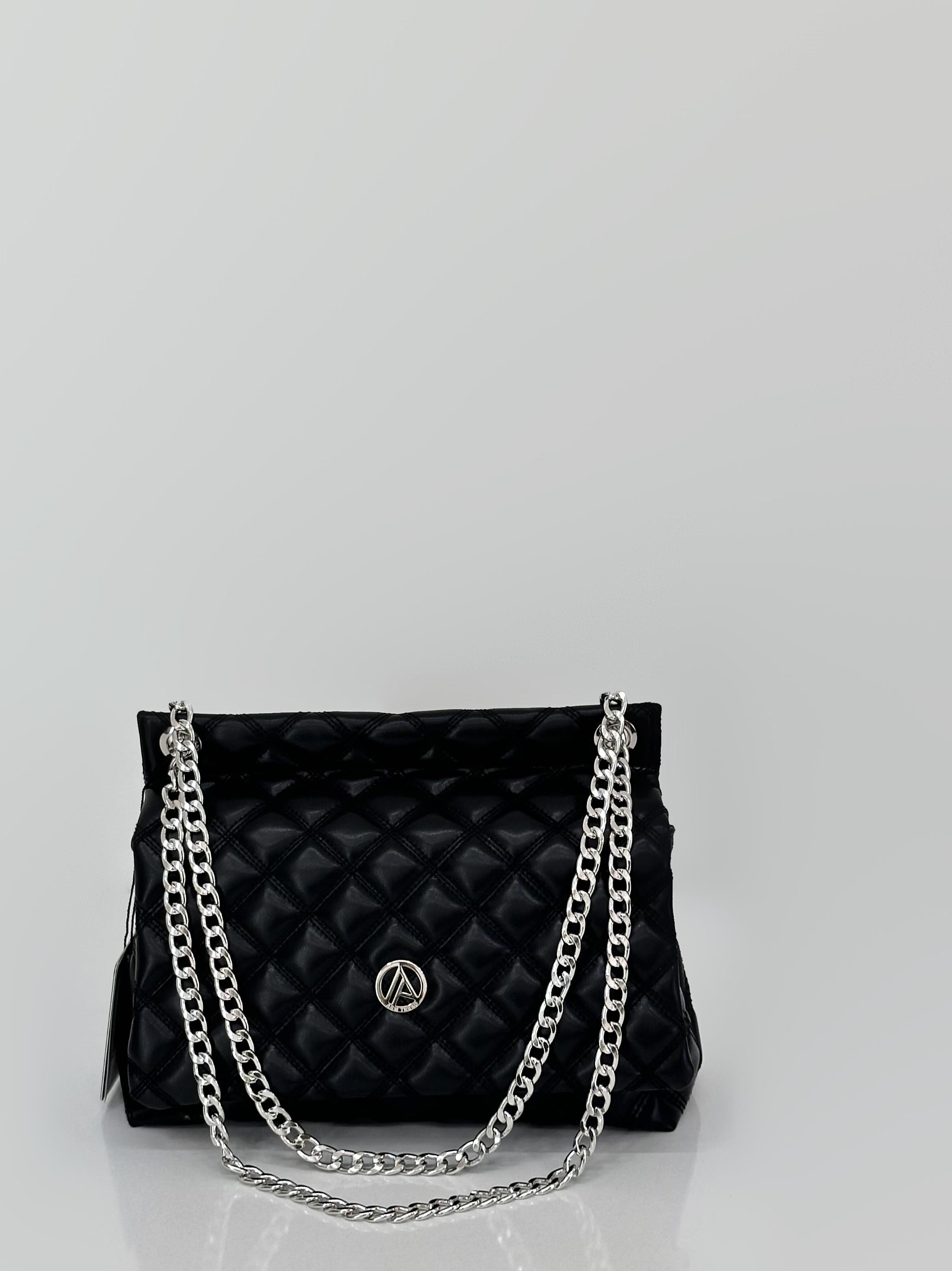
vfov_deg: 31.2
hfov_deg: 23.6
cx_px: 397
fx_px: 2274
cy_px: 707
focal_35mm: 62
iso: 64
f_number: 1.78
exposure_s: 1/264
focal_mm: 6.86
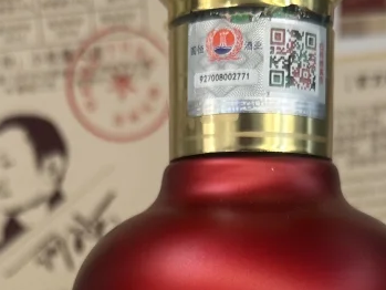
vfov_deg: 13.8
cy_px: 463
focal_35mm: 99
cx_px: 188
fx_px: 1104
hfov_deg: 19.8
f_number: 1.78
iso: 125
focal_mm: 6.86
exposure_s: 1/50
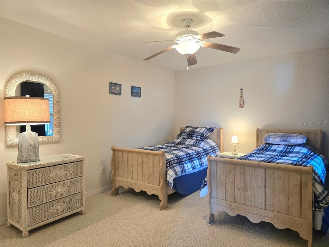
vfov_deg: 58.9
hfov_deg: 73.9
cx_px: 164
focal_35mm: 23
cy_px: 124
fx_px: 219
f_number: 1.7
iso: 320
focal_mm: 6.3
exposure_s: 1/120
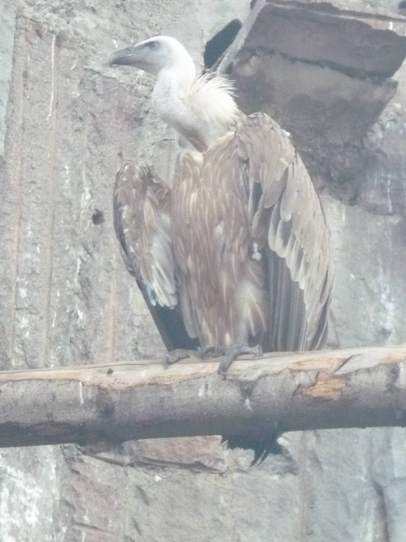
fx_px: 2502
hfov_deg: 9.3
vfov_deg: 12.3
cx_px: 203
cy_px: 271
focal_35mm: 160
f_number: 5.1
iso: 800
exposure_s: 1/60
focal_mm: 16.5
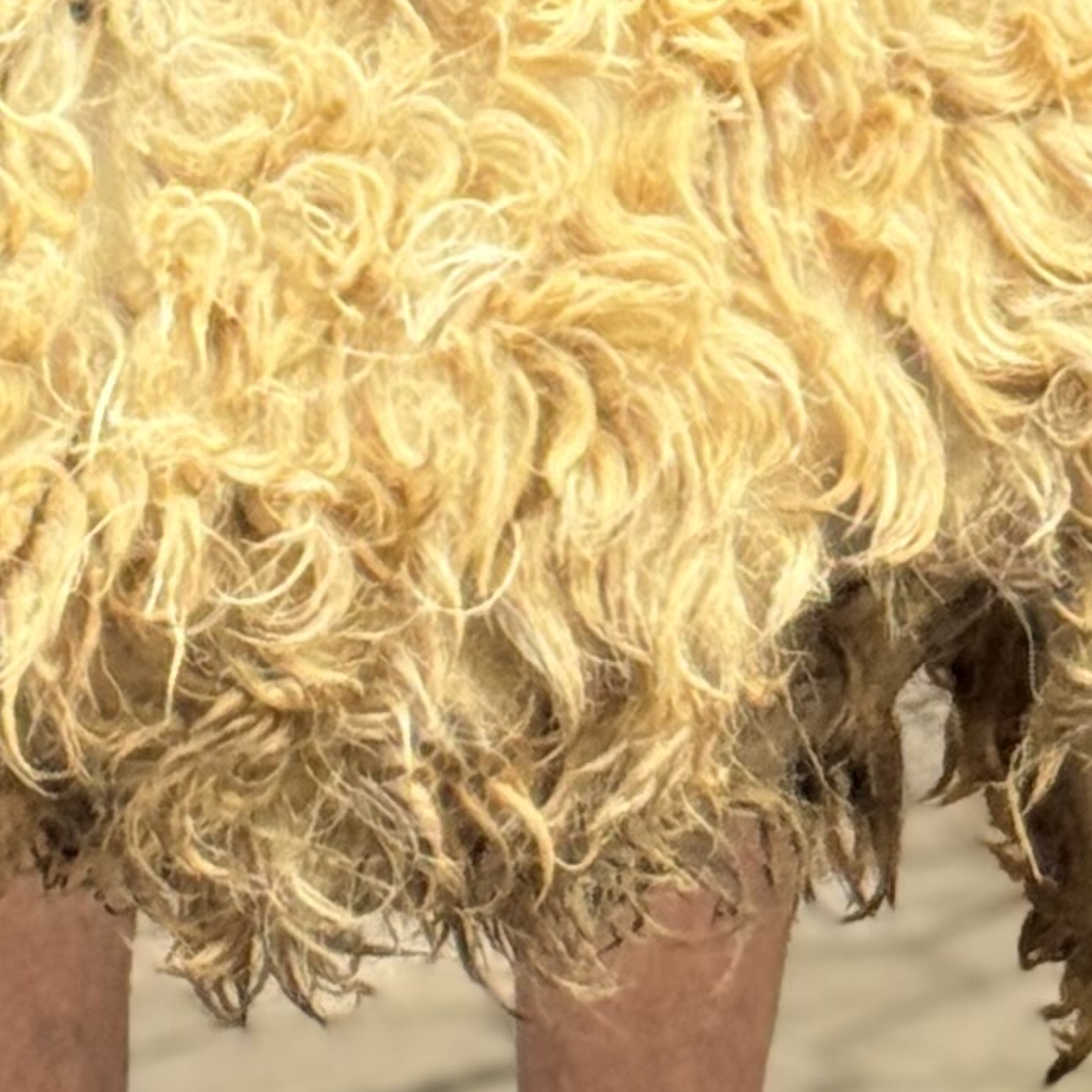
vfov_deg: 7.0
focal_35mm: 247
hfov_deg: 7.1
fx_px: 8816
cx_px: 139
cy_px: -599
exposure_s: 1/71
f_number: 1.78
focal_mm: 6.76
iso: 100
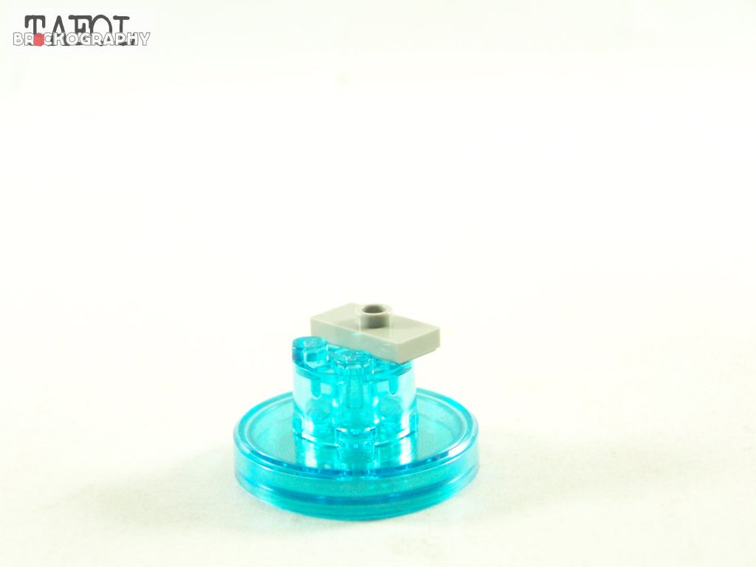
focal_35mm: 94
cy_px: 284
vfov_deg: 15.7
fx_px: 2053
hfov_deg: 20.9
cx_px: 378
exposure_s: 1/60
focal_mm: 15.6
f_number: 3.2
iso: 400
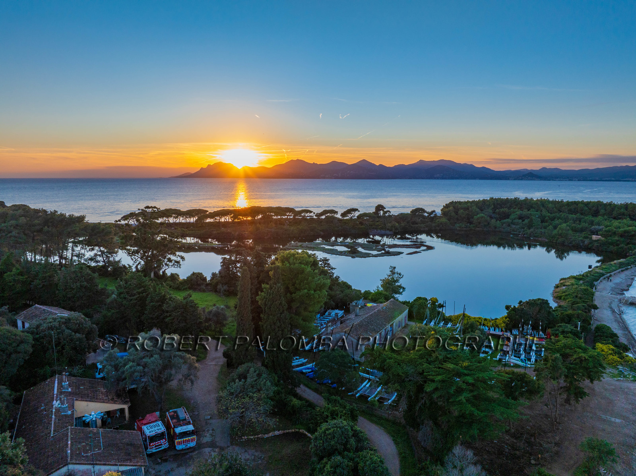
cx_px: 318
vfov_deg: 56.8
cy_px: 238
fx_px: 441
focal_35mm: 24
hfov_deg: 71.6
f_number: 11
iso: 100
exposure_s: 1/60
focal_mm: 12.3
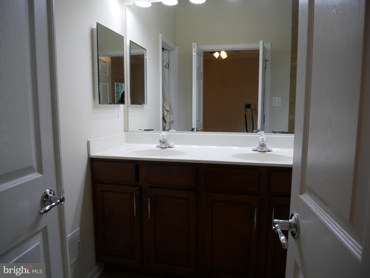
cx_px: 185
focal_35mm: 24
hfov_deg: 71.6
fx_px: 257
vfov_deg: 56.9
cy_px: 139
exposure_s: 1/60
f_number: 3.5
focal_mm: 12
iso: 200
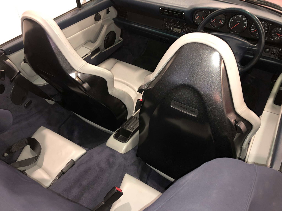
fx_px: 228
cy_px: 106
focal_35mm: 28
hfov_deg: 63.4
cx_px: 141
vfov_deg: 49.7
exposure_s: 1/6
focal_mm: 3.99
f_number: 1.8
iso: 80
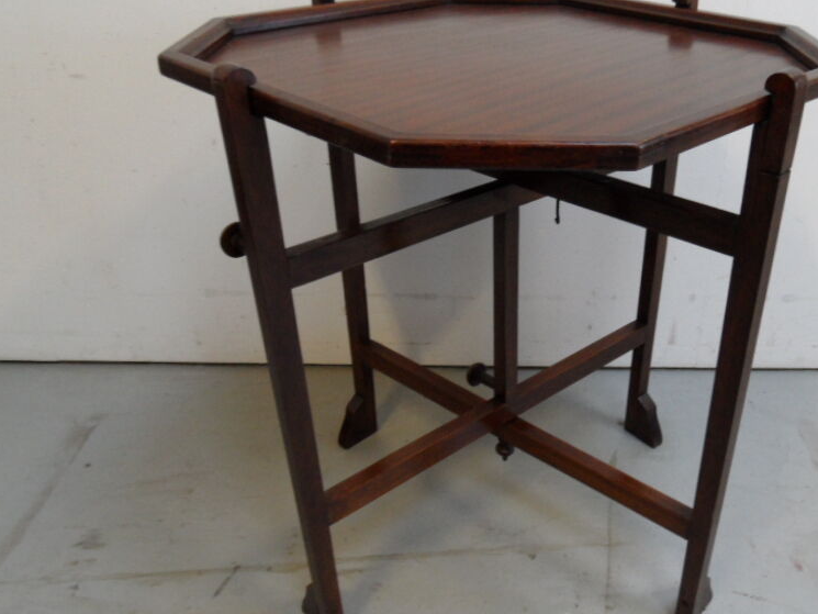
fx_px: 780
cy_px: 315
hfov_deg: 54.8
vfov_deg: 43.0
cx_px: 504
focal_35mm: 33
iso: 200
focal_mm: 3.9
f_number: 3.2
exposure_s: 1/15
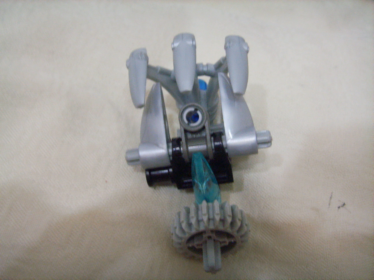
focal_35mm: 39
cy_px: 140
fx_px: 421
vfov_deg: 36.8
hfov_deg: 47.9
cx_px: 187
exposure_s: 1/8
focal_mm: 6.6
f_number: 3.5
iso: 150
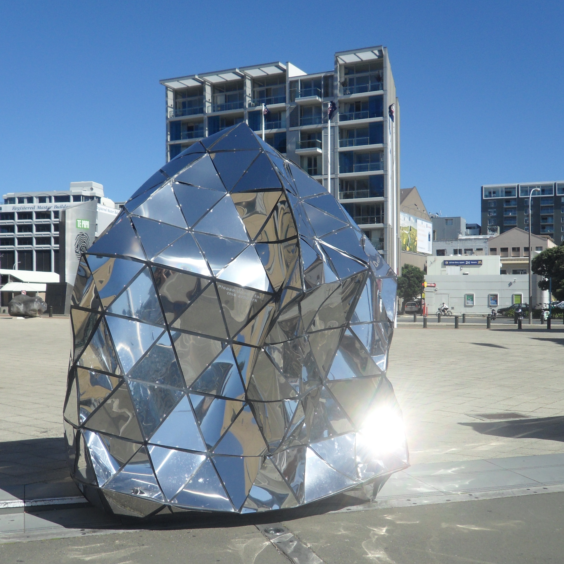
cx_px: 264
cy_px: 295
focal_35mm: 41
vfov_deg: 40.9
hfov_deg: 40.9
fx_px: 756
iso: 80
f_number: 9.5
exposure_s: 1/180
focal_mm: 5.3
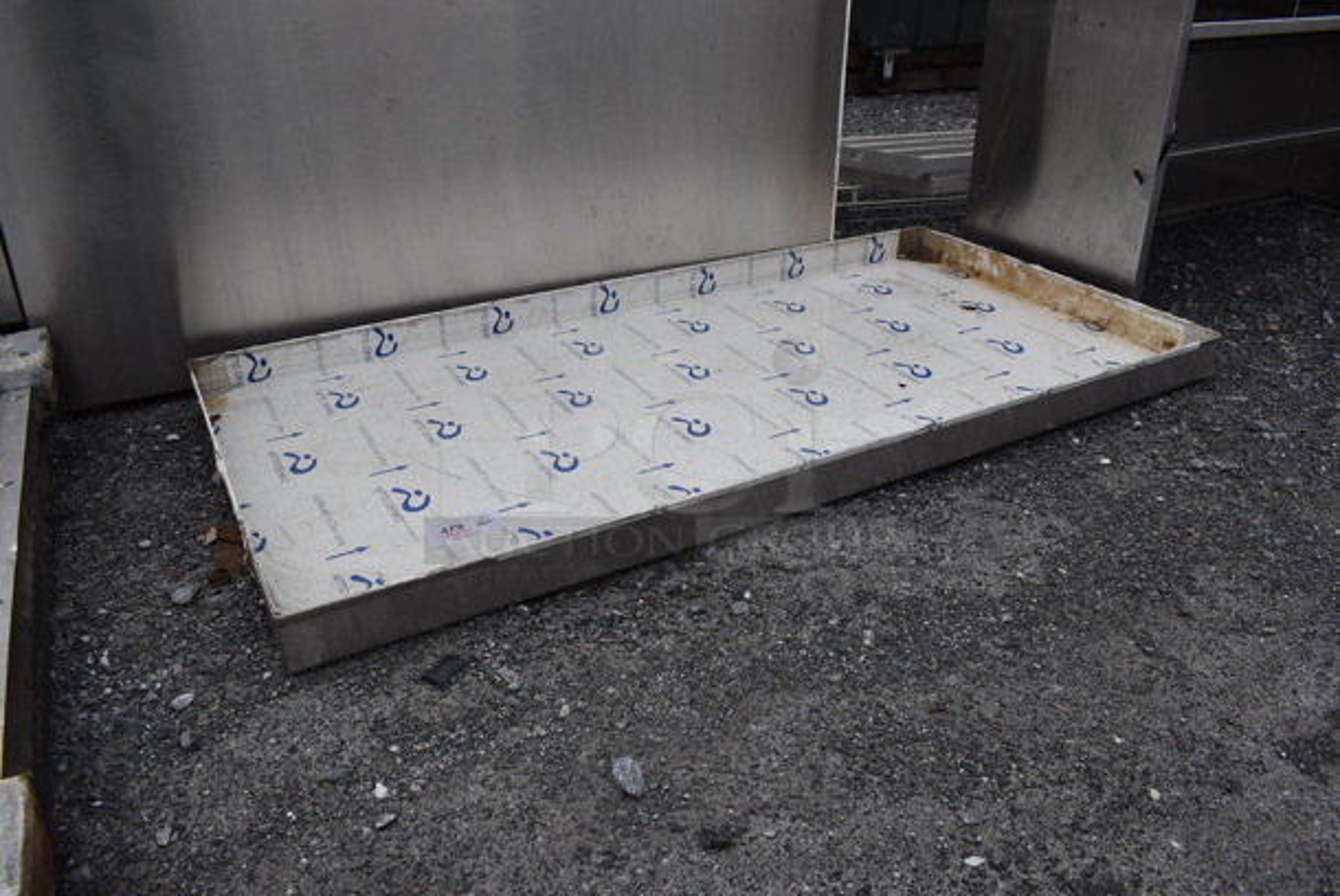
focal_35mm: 27
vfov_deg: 48.0
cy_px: 448
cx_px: 670
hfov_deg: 67.3
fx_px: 1006
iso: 200
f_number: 7.1
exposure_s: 1/400
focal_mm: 18
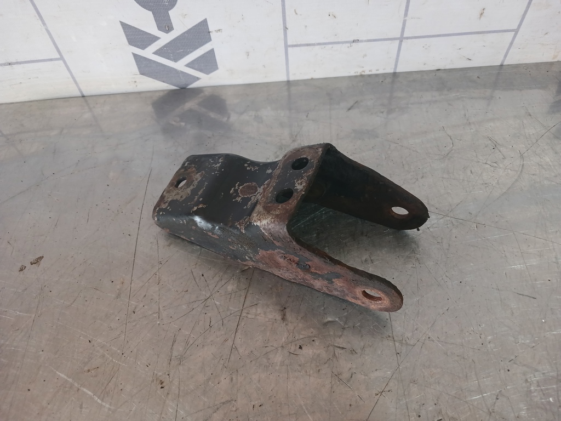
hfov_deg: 65.3
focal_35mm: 27
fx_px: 438
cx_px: 280
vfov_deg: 51.4
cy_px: 210
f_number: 1.8
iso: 100
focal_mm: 4
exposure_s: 1/50
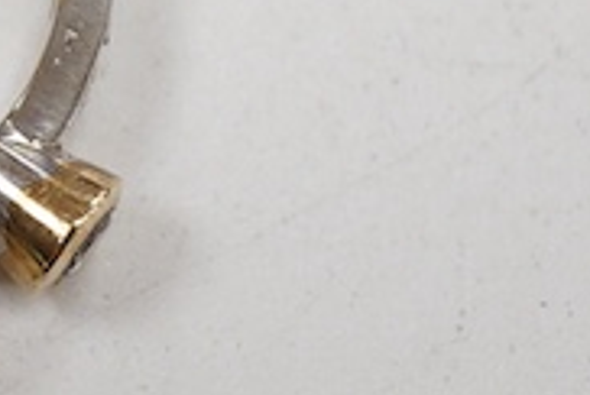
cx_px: -528
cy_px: -58
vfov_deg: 6.2
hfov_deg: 8.8
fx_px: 3644
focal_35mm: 222
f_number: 10
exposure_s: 1/125
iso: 1250
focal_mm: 30
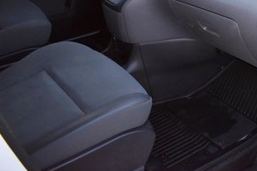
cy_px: 5
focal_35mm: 56
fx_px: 400
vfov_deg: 23.3
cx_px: 263
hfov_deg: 32.5
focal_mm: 18
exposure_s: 1/125
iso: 1100
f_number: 3.5
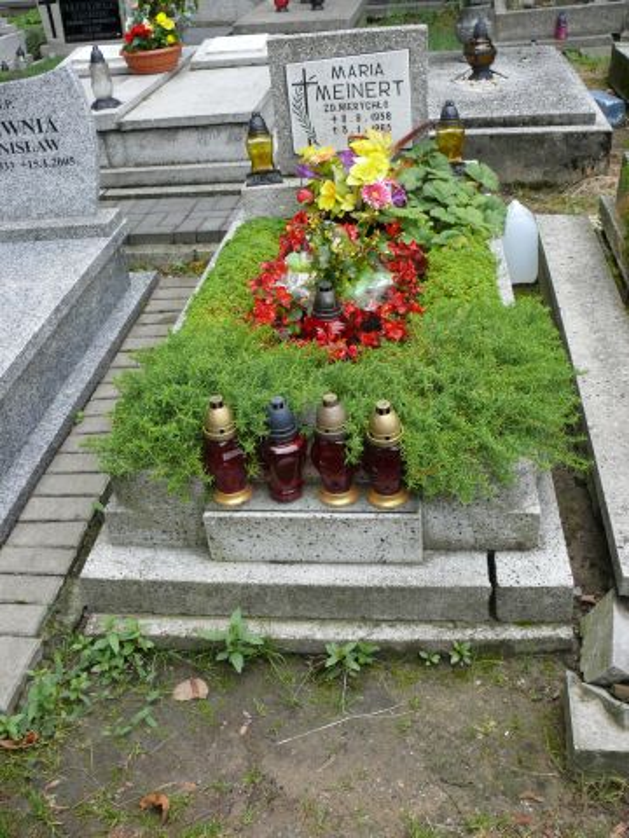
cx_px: 314
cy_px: 419
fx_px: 848
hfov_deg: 40.7
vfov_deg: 52.6
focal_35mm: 35
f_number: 3.6
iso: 100
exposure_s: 1/125
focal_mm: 7.4
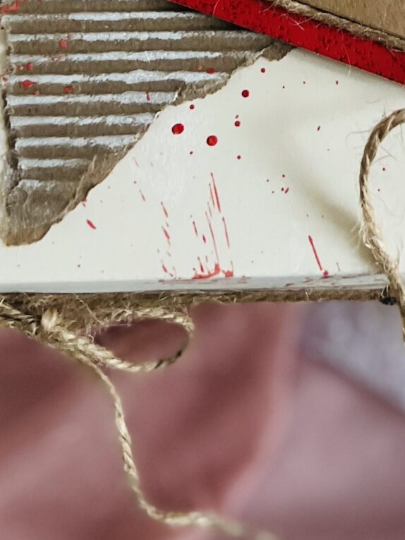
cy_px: -156
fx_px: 1357
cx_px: 412
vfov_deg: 20.6
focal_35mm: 87
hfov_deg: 16.6
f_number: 1.5
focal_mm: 5.7
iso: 250
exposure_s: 1/50
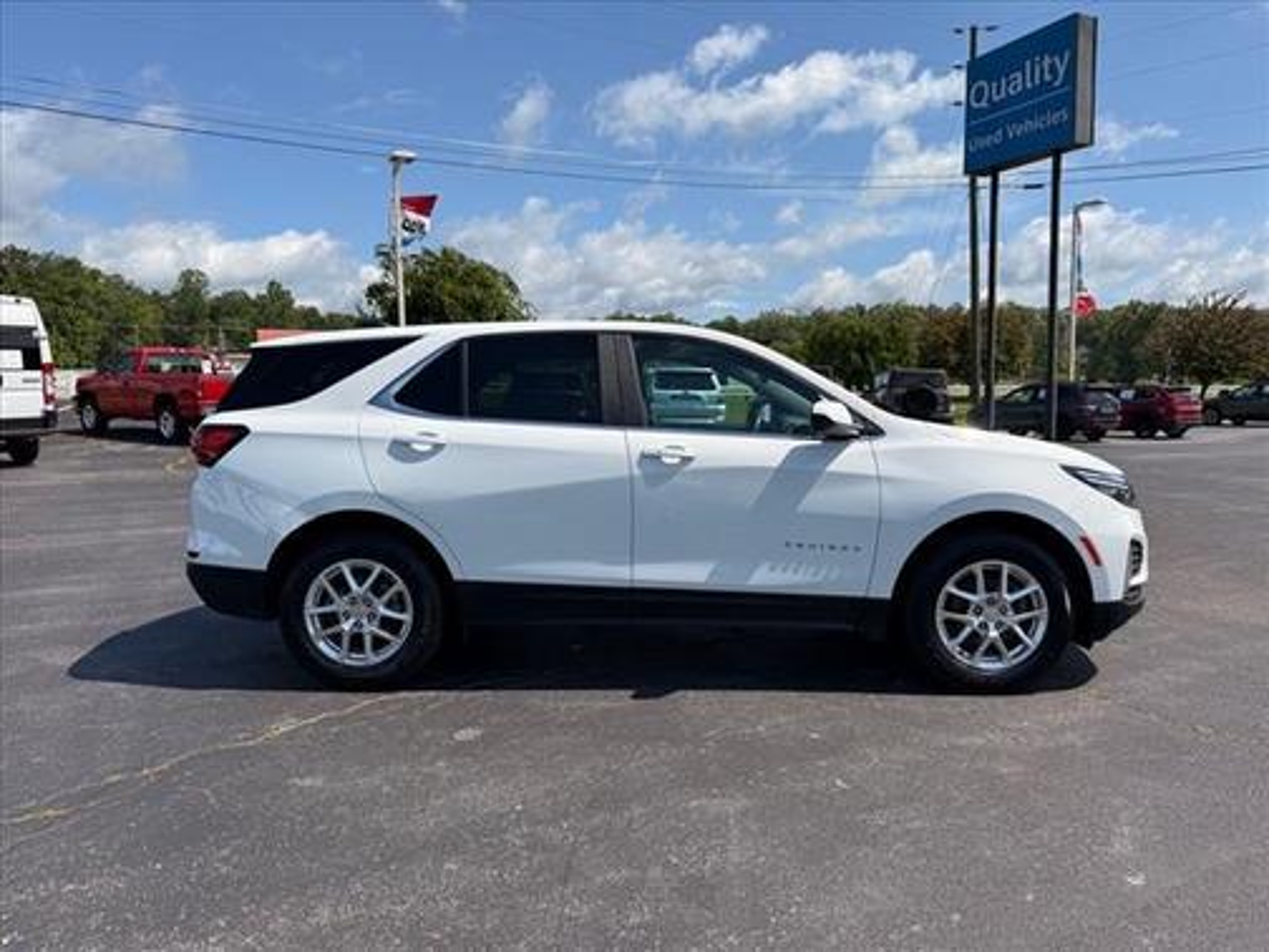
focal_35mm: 24
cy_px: 476
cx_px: 634
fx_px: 880
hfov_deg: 71.6
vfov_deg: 56.8
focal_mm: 6.76
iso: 80
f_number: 1.78
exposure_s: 1/5319
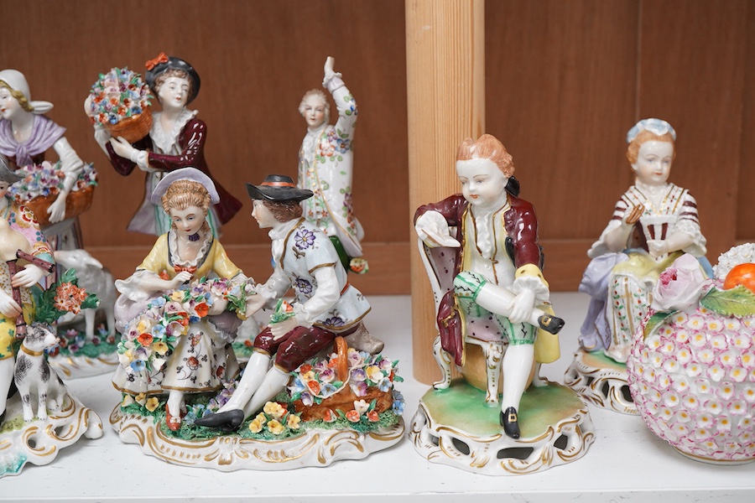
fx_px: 944
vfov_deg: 29.9
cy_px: 252
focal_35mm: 45
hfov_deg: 43.6
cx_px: 378
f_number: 9
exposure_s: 1/125
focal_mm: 30
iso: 1250
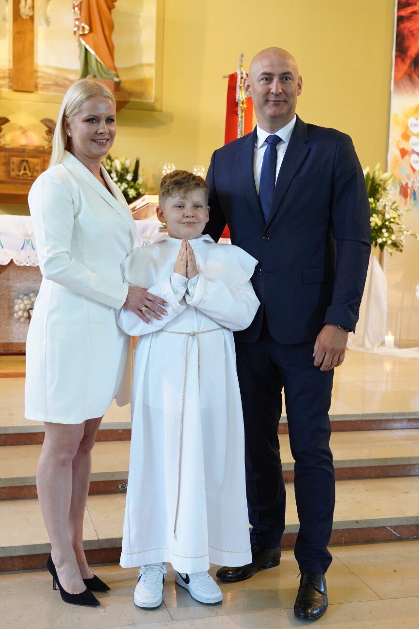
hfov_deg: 31.2
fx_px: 750
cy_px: 314
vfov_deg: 45.4
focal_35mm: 43
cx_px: 210
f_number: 4
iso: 2000
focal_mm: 43
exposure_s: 1/100
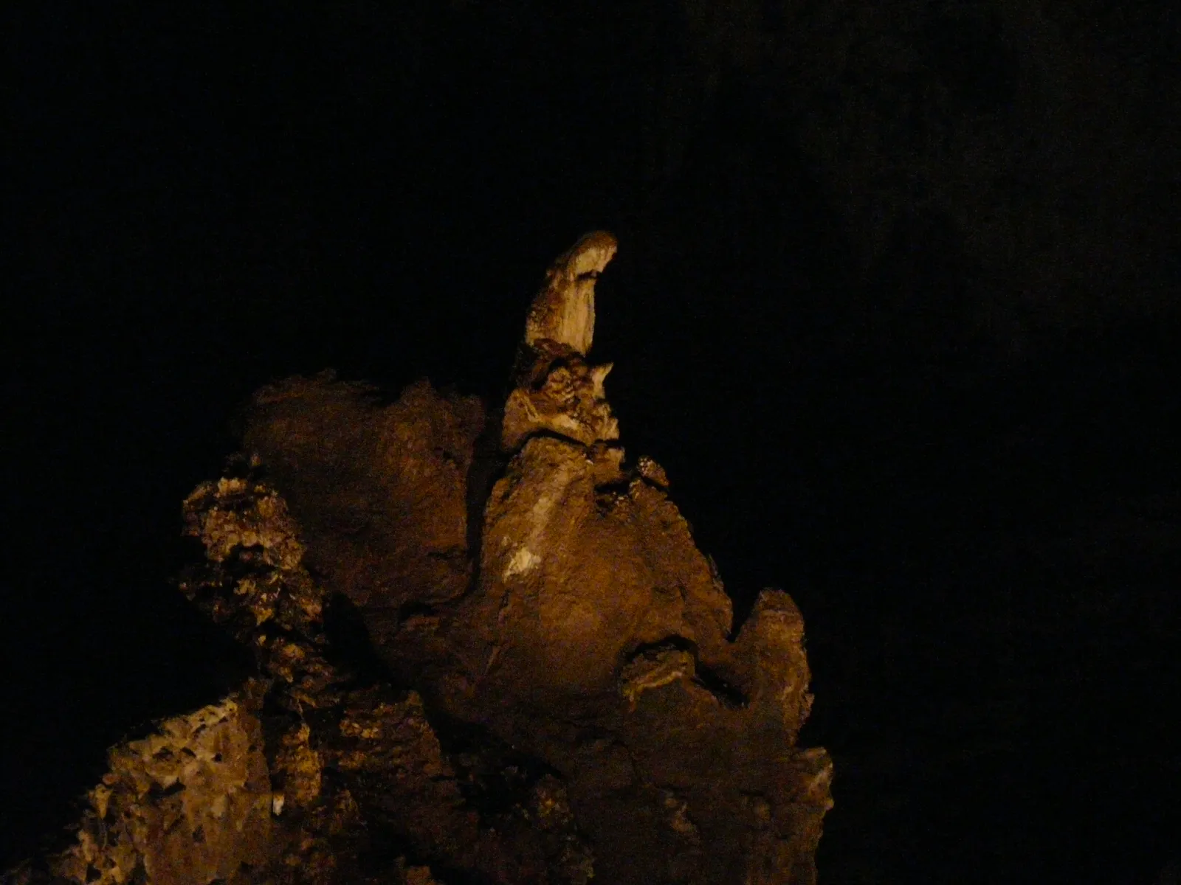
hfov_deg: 42.9
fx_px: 1501
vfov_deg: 32.9
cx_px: 590
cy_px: 442
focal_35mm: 44
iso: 800
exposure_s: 1/8
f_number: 3.2
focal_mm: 7.2
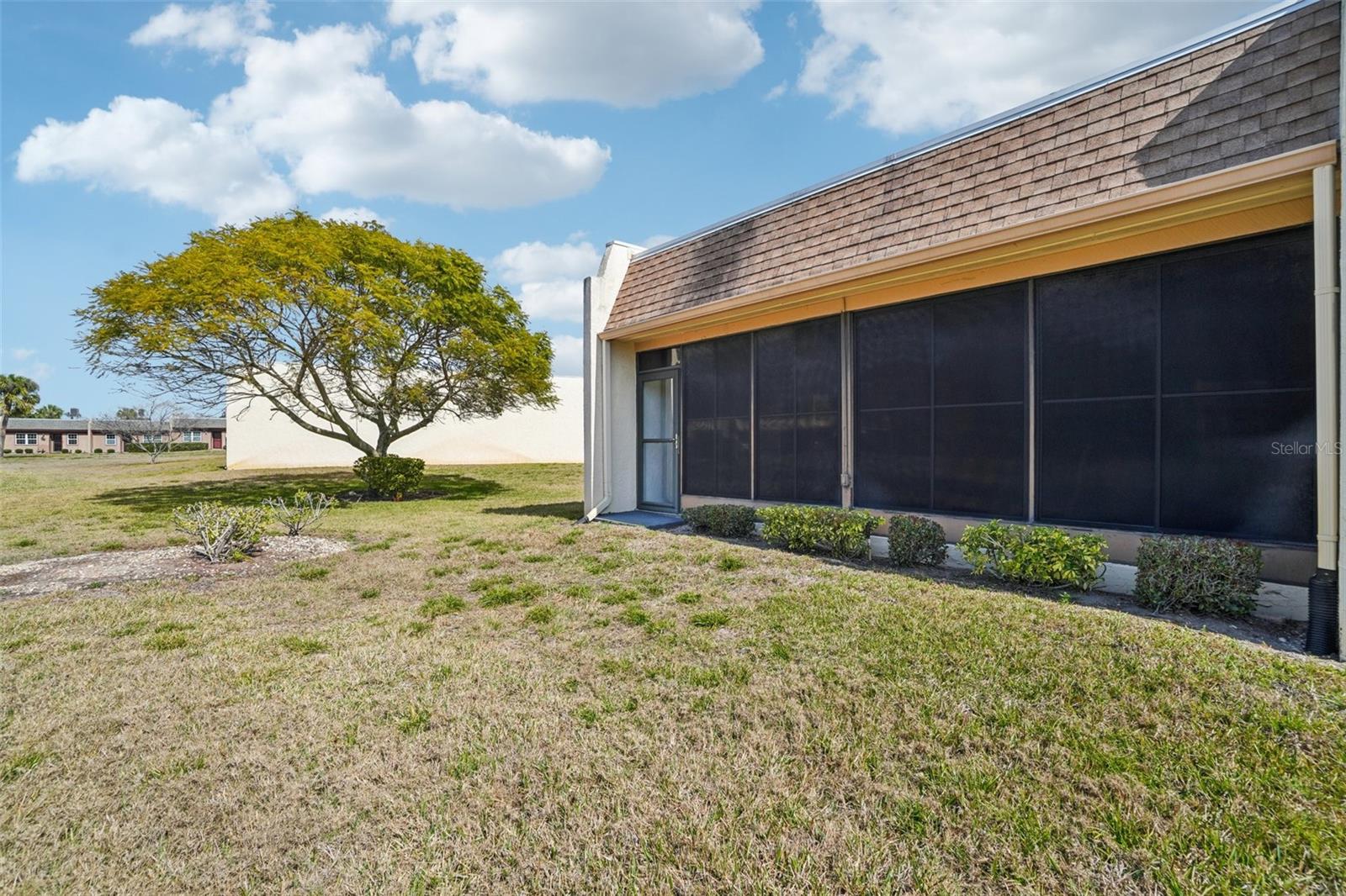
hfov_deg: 100.4
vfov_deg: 77.3
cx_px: 673
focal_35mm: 15
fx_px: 561
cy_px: 448
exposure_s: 1/200
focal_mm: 10
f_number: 8
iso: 100
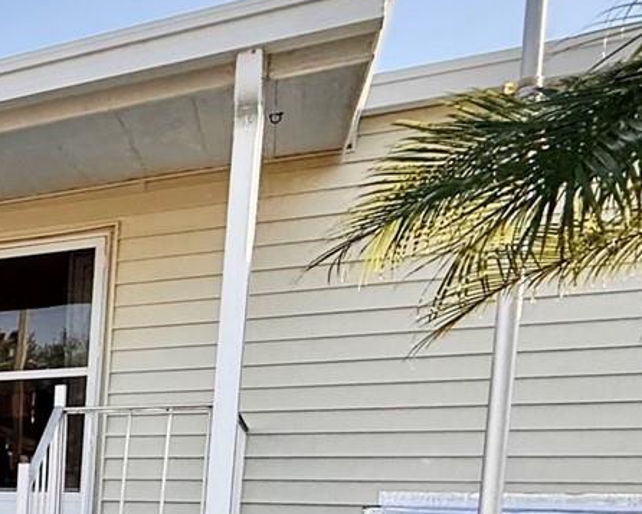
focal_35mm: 49
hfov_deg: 26.7
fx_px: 931
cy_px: 593
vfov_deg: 27.6
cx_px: -330
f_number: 2.2
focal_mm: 2.22
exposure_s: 1/742
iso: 64
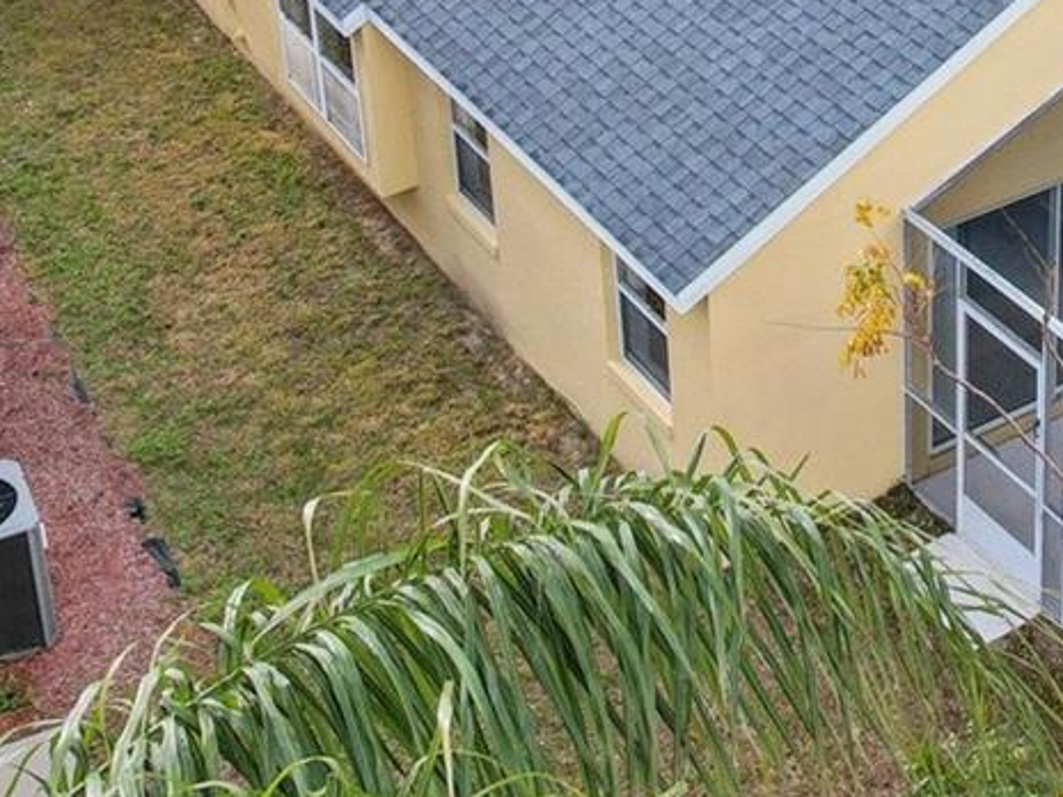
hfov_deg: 26.0
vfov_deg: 18.7
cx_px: 912
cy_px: -234
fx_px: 2242
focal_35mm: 73
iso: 110
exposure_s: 1/800
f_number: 2.8
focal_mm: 8.4
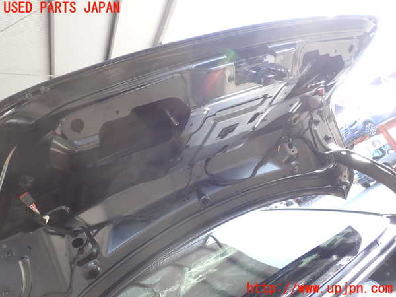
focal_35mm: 30
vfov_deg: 46.8
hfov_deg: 60.0
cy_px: 148
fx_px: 343
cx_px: 198
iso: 100
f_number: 3.2
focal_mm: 5.4
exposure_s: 1/60
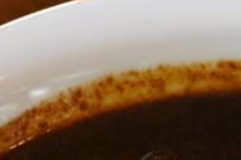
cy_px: 179
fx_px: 2261
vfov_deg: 4.1
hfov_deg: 6.1
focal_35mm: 338
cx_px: 265
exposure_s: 1/100
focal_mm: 63
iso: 1000
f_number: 6.3
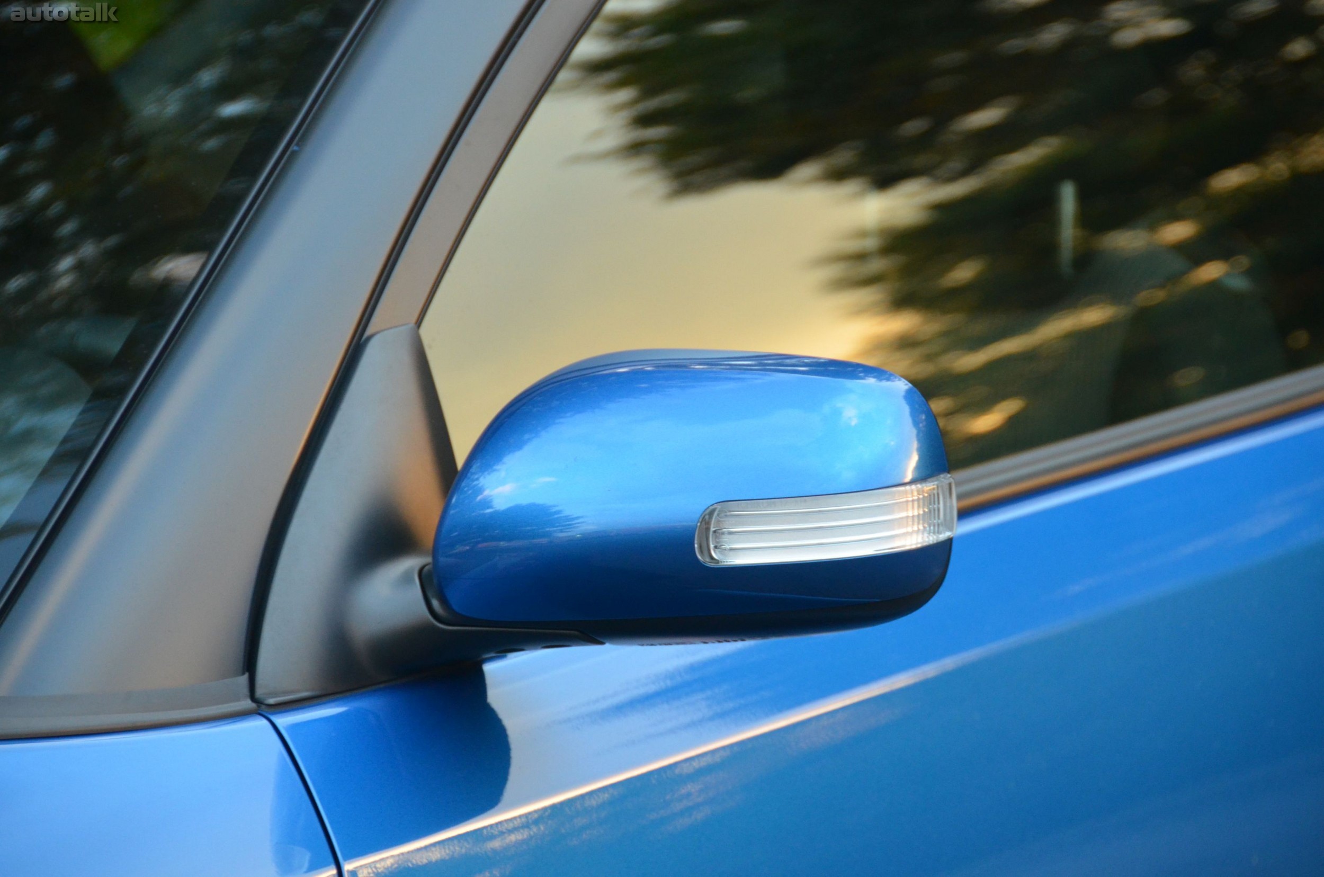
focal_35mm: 255
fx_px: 9359
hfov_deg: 8.1
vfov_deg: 5.4
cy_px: 438
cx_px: 662
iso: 1600
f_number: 5.6
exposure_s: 1/80
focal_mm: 170
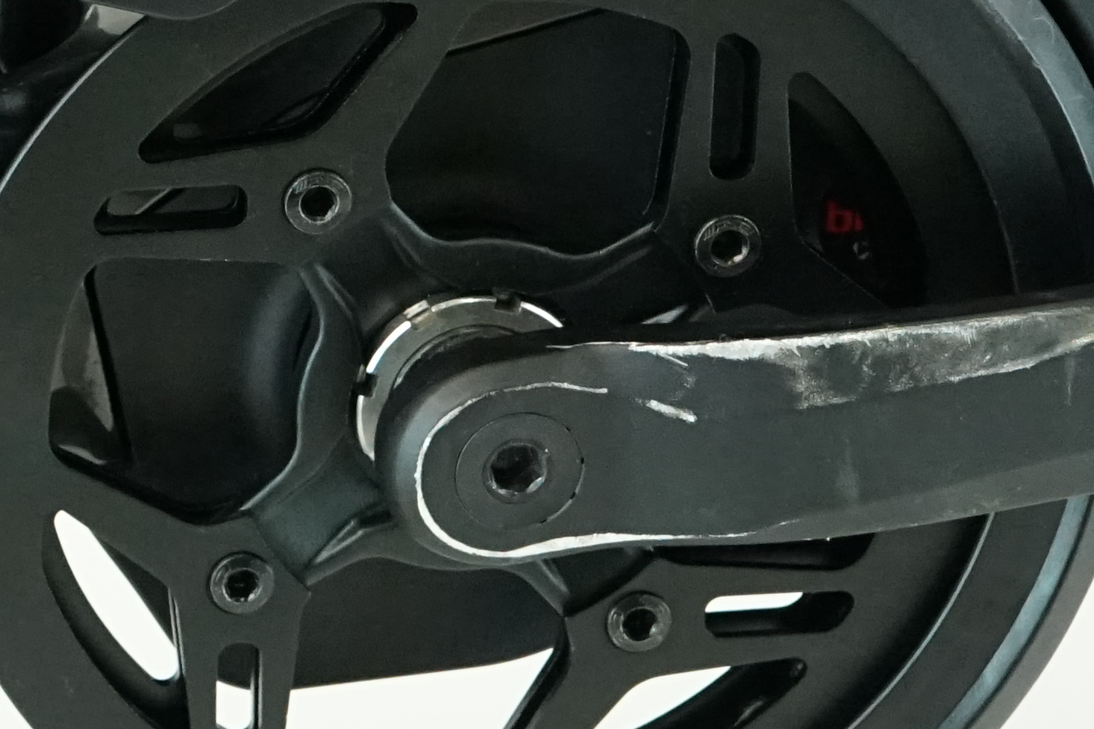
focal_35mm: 131
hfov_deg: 14.6
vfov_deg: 10.4
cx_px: -555
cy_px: 184
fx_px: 3980
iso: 4000
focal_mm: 32
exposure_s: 1/200
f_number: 7.1
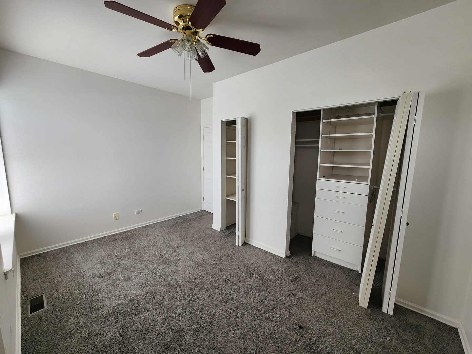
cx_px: 236
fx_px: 177
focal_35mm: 13
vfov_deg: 89.9
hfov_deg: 106.2
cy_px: 177
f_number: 2.2
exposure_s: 1/120
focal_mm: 2.2
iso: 50
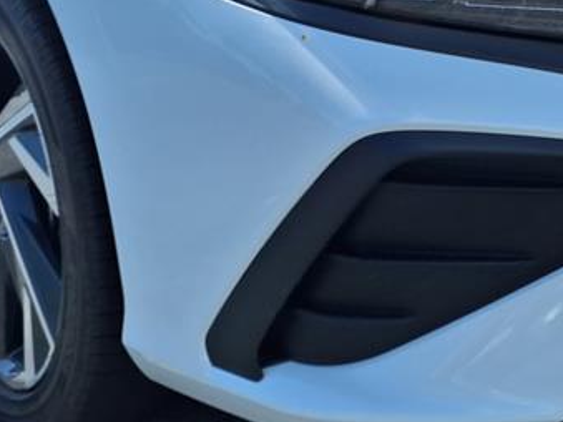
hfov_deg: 35.6
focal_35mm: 51
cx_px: 488
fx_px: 829
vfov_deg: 28.3
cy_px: 130
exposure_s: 1/2500
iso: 40
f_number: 1.9
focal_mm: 3.58
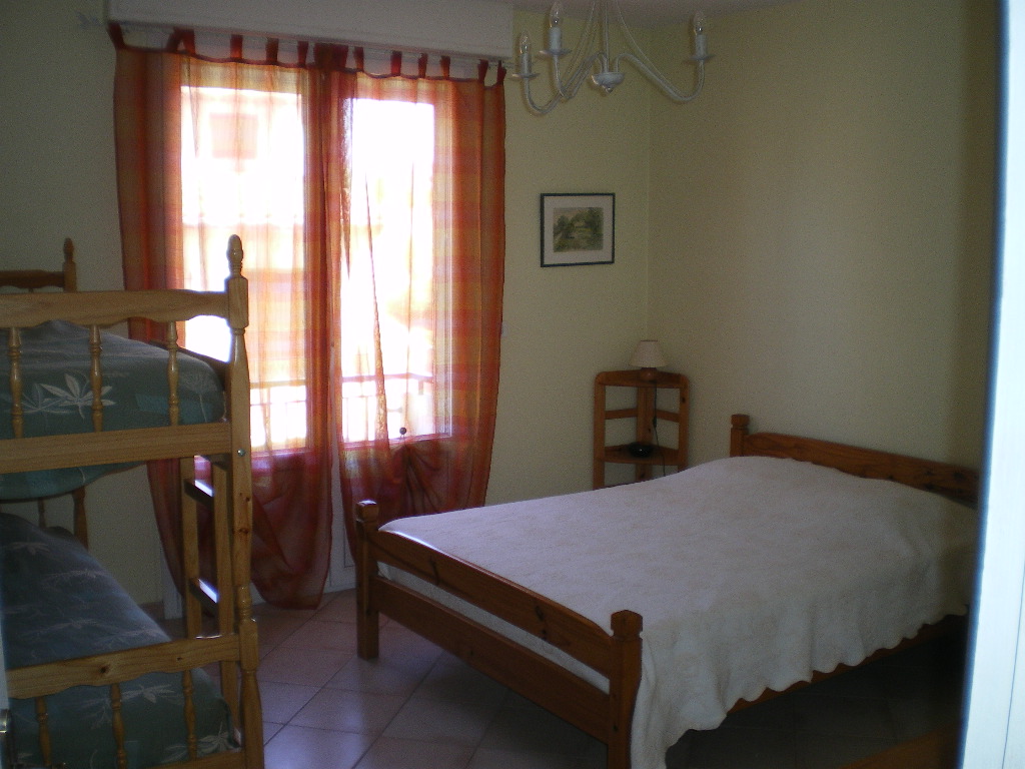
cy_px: 384
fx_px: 1066
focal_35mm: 36
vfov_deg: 39.7
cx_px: 512
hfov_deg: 51.4
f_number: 3.1
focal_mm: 6.3
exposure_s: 1/50
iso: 125
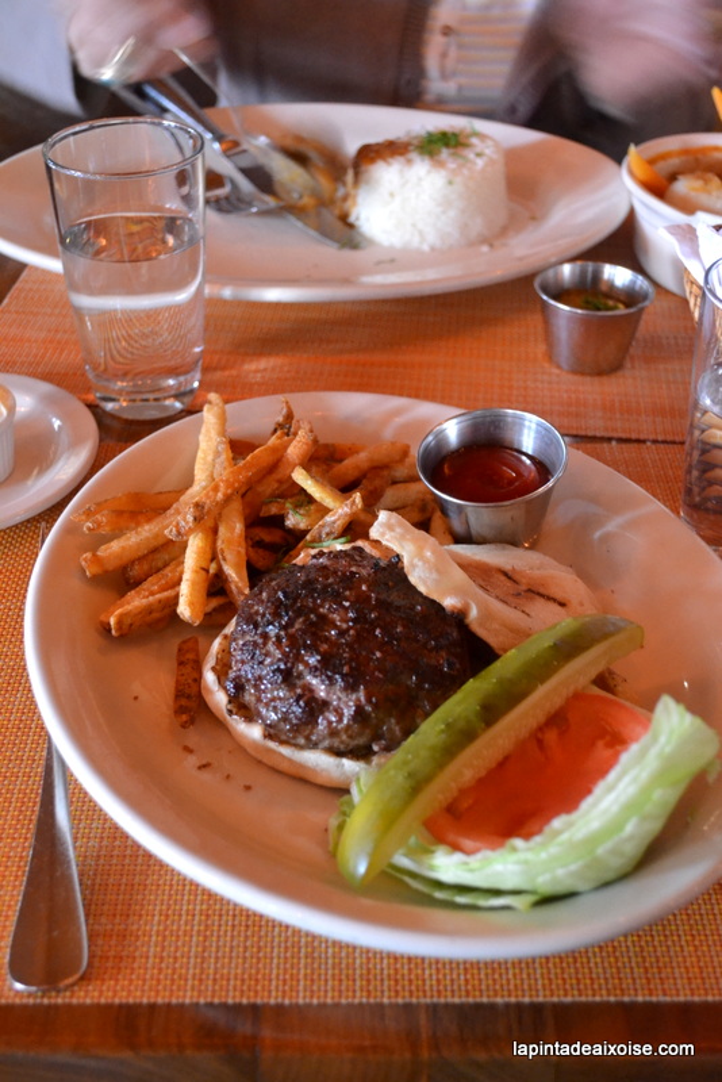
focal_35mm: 45
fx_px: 1352
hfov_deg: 29.9
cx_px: 361
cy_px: 541
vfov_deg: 43.6
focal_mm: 30
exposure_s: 1/8
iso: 3200
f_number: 4.5
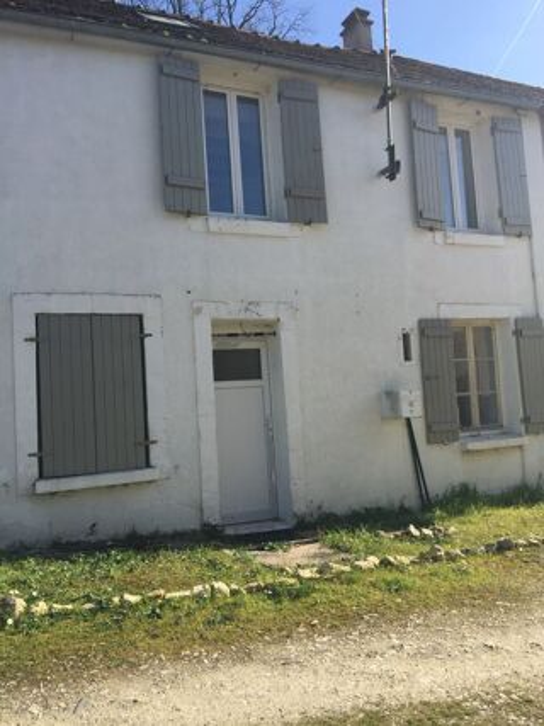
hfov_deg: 48.2
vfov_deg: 61.7
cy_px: 363
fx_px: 608
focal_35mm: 29
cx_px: 272
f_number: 2.2
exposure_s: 1/1163
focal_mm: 4.15
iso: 32
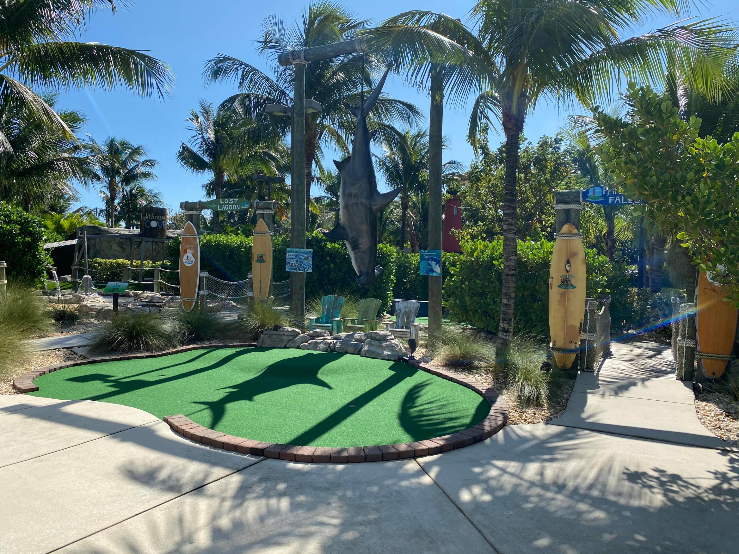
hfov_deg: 67.3
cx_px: 370
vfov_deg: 53.1
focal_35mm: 26
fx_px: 555
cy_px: 277
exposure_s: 1/2141
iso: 32
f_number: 1.8
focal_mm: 4.25
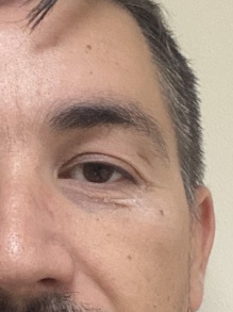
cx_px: 51
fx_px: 944
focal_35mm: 105
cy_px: 263
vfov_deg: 18.5
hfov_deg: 14.0
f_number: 2.2
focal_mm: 2.71
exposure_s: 1/25
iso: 320
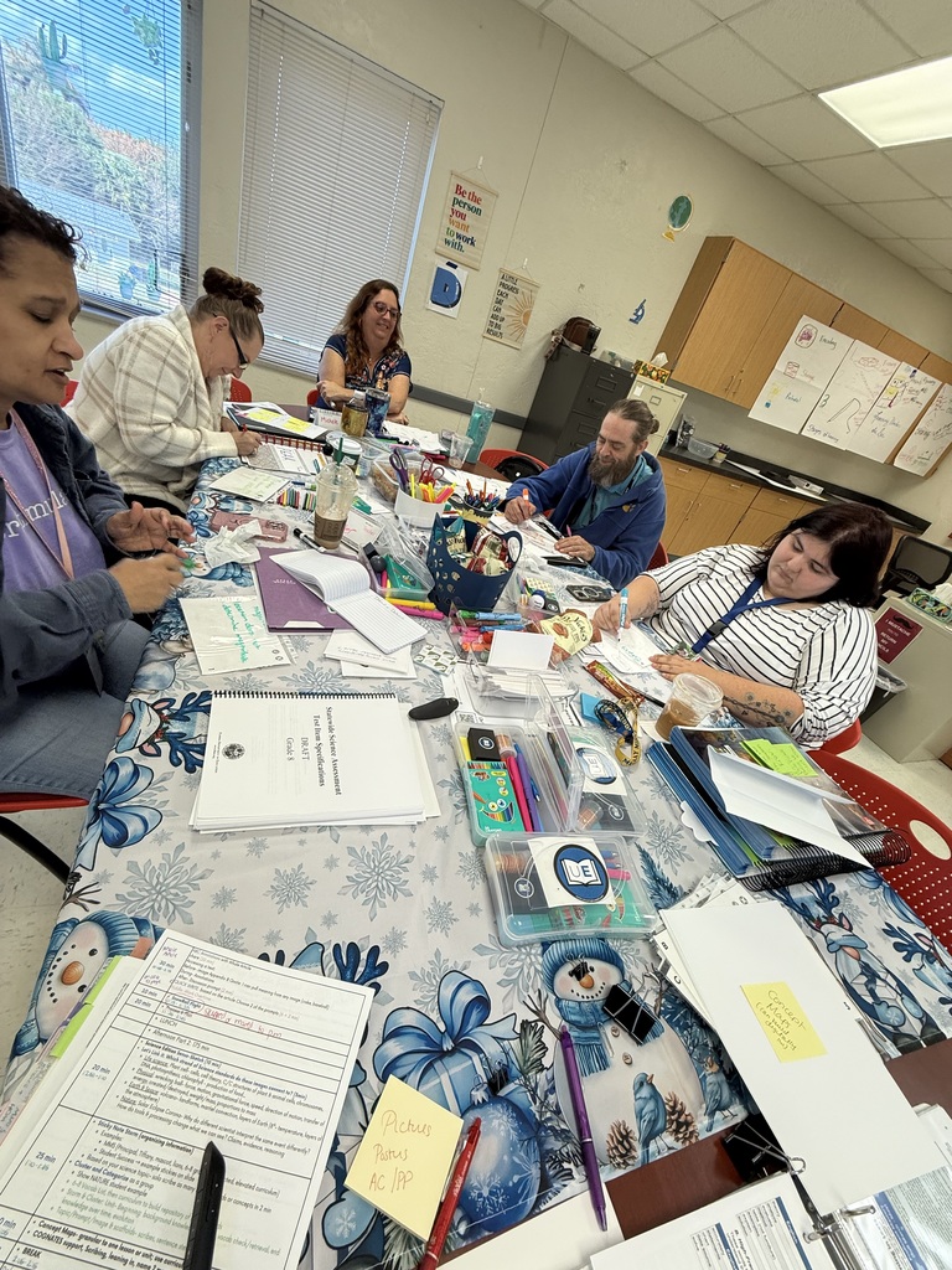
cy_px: 635
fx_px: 513
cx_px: 476
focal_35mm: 14
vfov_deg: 102.1
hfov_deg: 85.7
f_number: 2.2
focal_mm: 2.22
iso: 100
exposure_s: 1/120
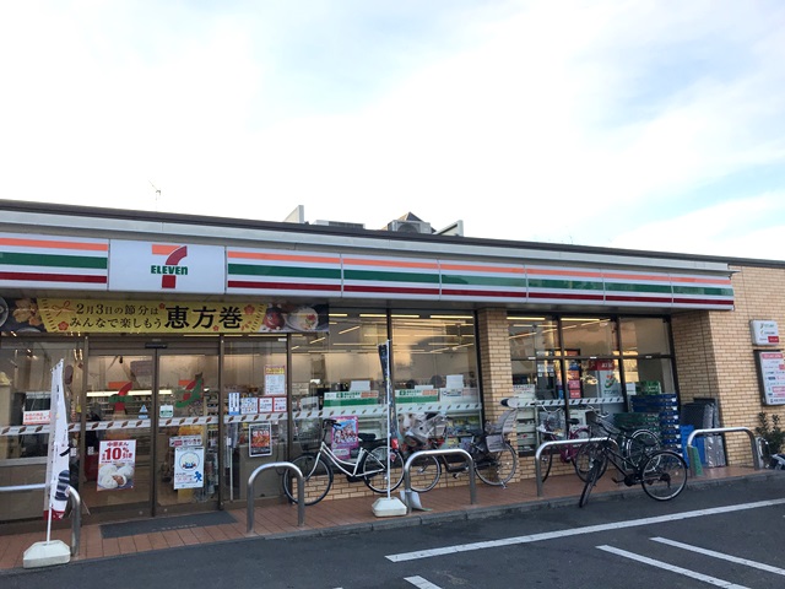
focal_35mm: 28
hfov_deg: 63.4
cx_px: 392
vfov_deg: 49.7
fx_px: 635
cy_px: 294
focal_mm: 3.99
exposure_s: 1/584
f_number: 1.8
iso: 20
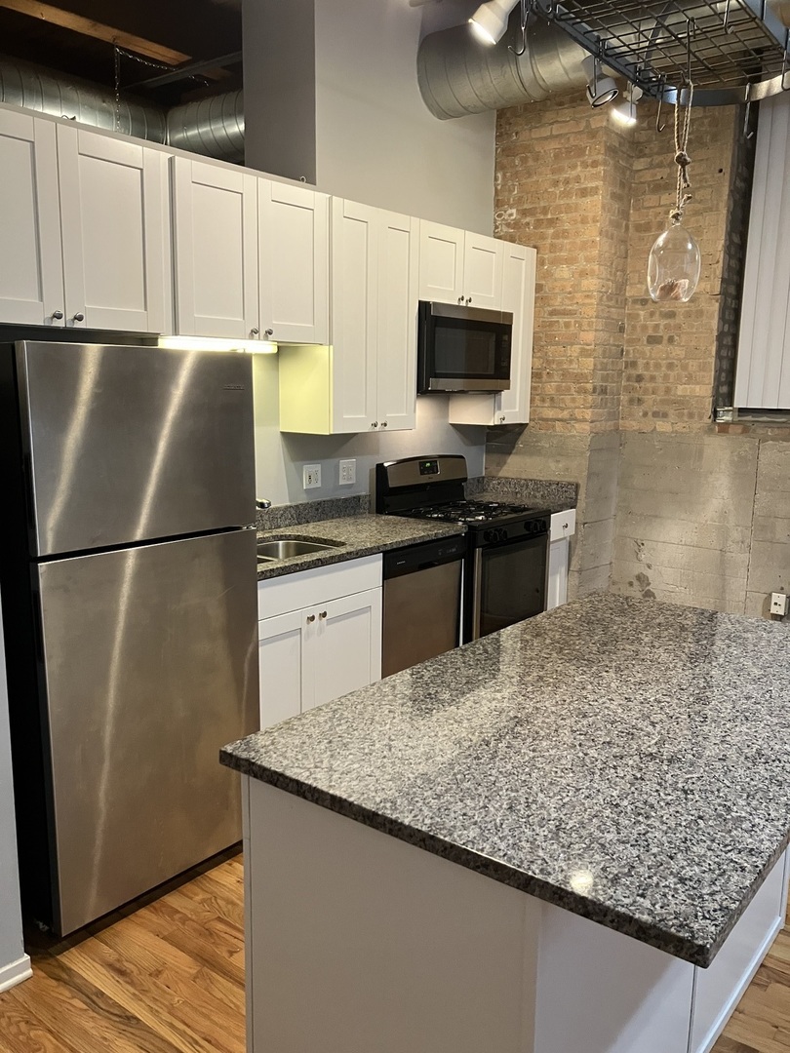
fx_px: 852
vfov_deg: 63.4
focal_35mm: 28
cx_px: 395
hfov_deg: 49.7
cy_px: 526
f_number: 1.8
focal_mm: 3.99
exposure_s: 1/60
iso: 250
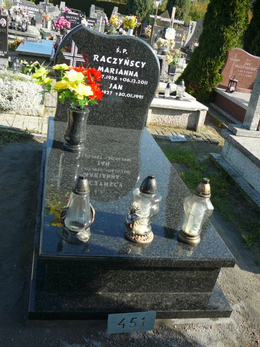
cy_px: 174
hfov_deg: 40.7
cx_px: 130
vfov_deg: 52.6
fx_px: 351
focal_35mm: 35
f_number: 2.8
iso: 80
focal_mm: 5.2
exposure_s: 1/400
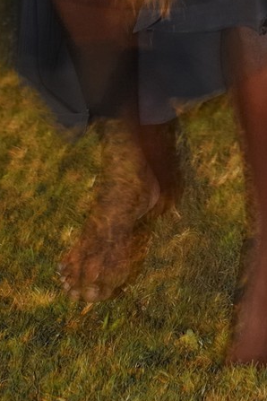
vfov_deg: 12.0
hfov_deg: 8.5
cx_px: 137
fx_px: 1791
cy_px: -270
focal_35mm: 161
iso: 1600
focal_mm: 45
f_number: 4
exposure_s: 1/6
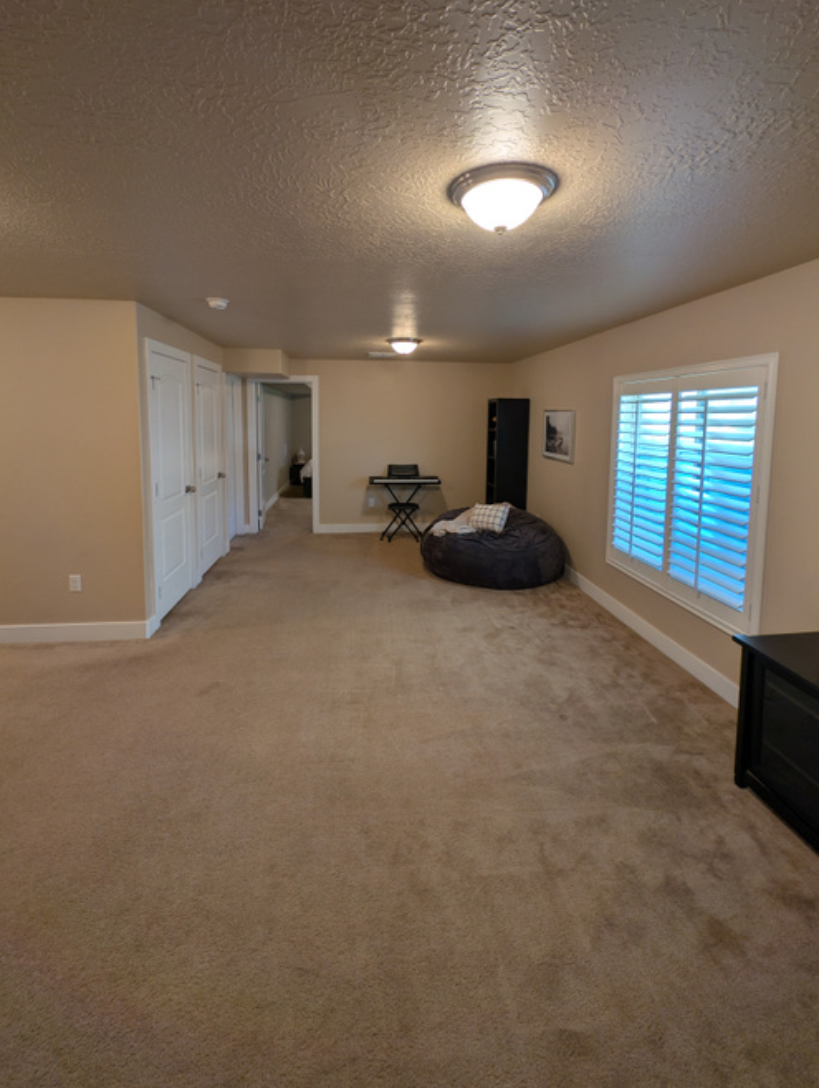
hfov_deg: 85.8
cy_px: 458
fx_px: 441
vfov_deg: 101.2
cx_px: 405
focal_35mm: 14
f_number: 1.95
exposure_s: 1/17.1
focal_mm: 2.23
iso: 52
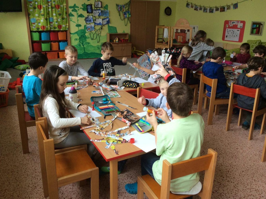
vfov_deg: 44.0
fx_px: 246
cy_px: 100
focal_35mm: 32
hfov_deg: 56.9
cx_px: 133
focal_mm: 3.3
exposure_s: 1/25
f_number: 2.4
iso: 50
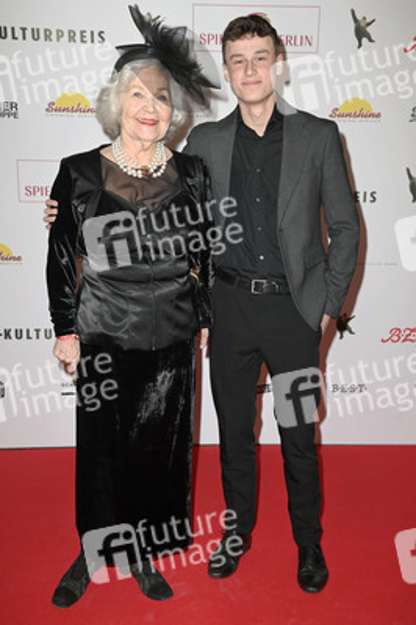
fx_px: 799
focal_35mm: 46
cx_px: 208
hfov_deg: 29.2
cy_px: 312
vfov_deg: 42.8
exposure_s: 1/250
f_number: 6.3
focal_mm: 46
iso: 500
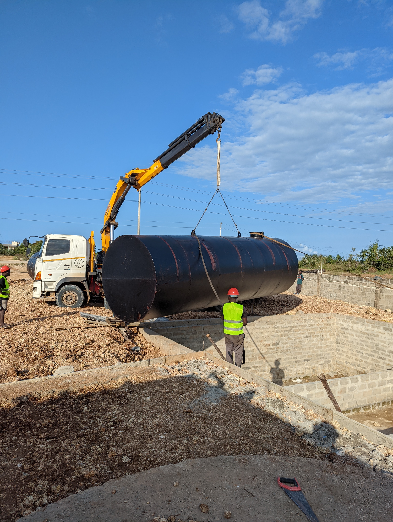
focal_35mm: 24
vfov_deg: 71.5
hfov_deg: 56.9
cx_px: 196
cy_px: 261
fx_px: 362
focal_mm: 6.81
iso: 45
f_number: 1.85
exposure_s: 1/2762
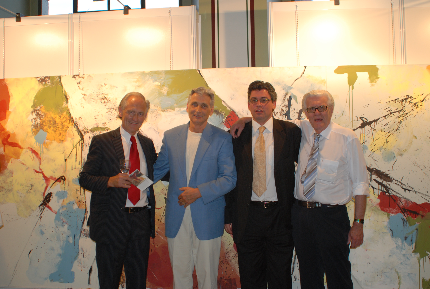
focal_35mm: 42
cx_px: 215
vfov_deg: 32.0
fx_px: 503
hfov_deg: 46.3
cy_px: 144
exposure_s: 1/60
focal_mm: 28
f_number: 4
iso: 320
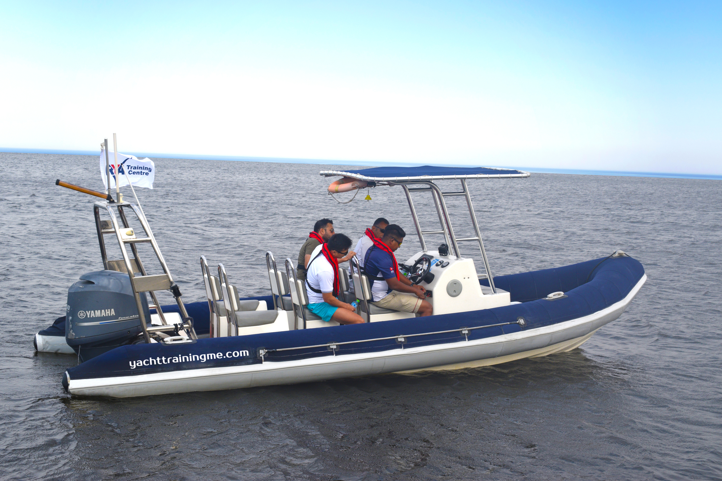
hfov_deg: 37.9
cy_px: 240
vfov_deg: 25.8
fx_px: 1053
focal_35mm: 52
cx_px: 361
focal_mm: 35
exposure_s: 1/250
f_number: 8
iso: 200
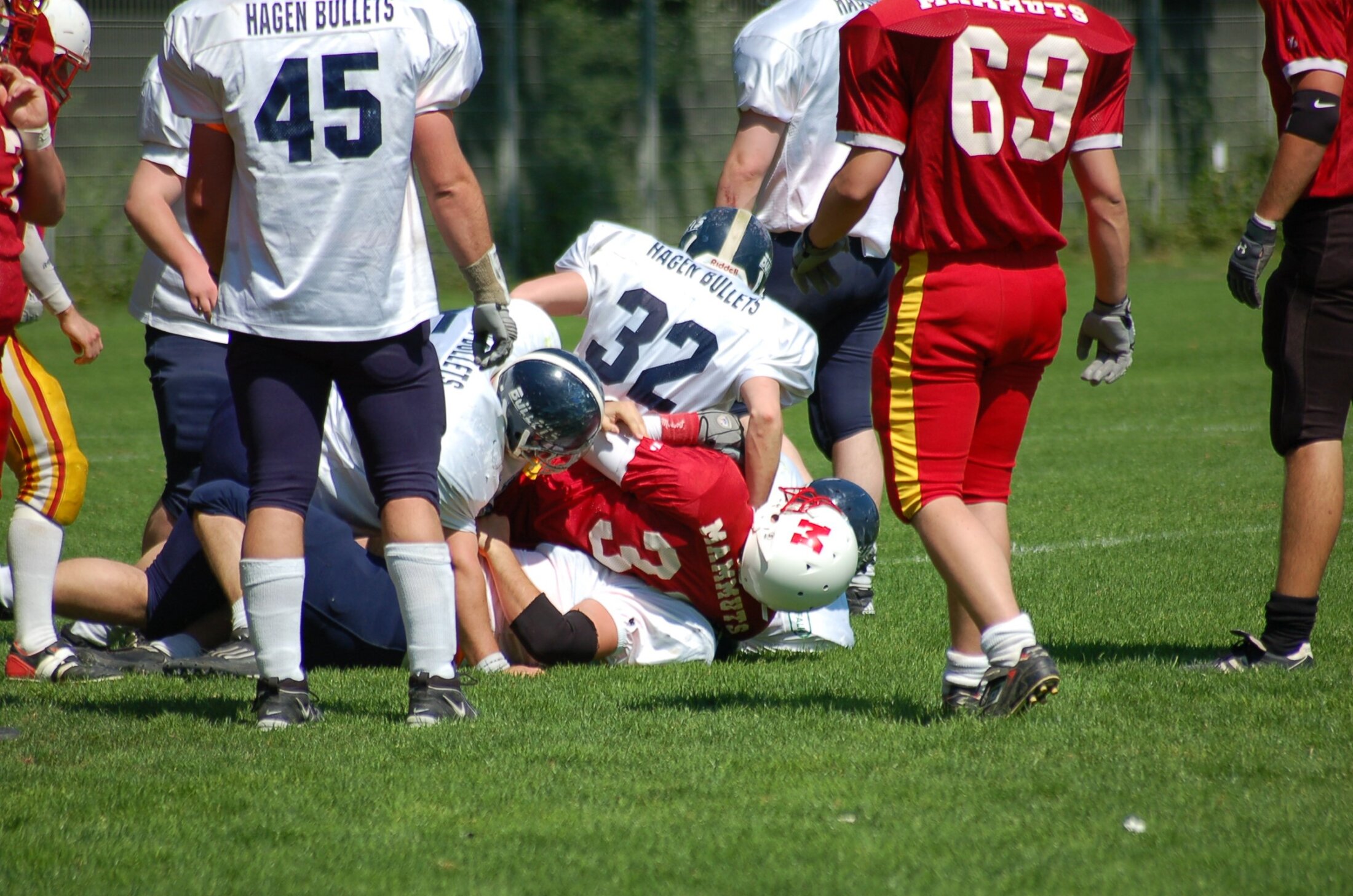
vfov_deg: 3.8
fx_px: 13504
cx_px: 676
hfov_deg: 5.7
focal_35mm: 360
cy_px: 448
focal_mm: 240
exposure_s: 1/1000
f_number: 5.3
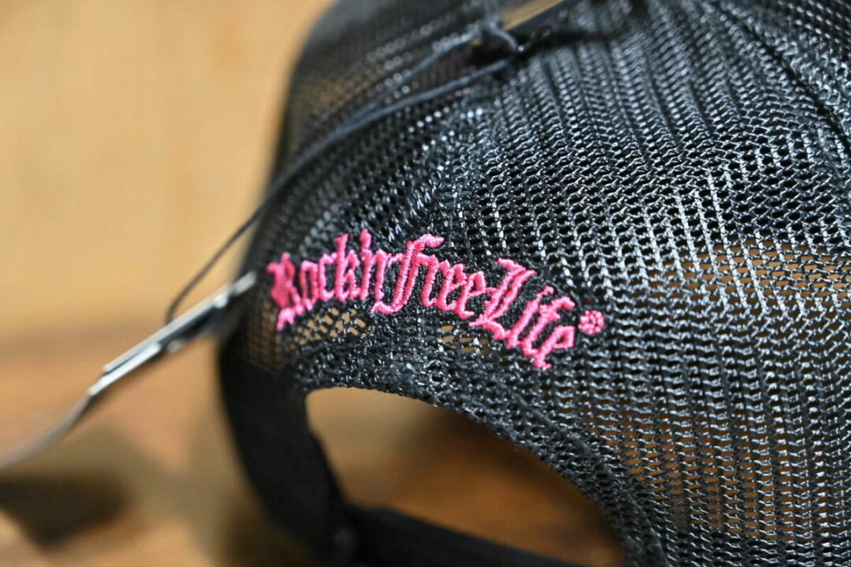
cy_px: 284
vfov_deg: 19.5
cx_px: 426
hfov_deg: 28.8
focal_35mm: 70
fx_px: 1655
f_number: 4
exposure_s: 1/80
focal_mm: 70
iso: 4000
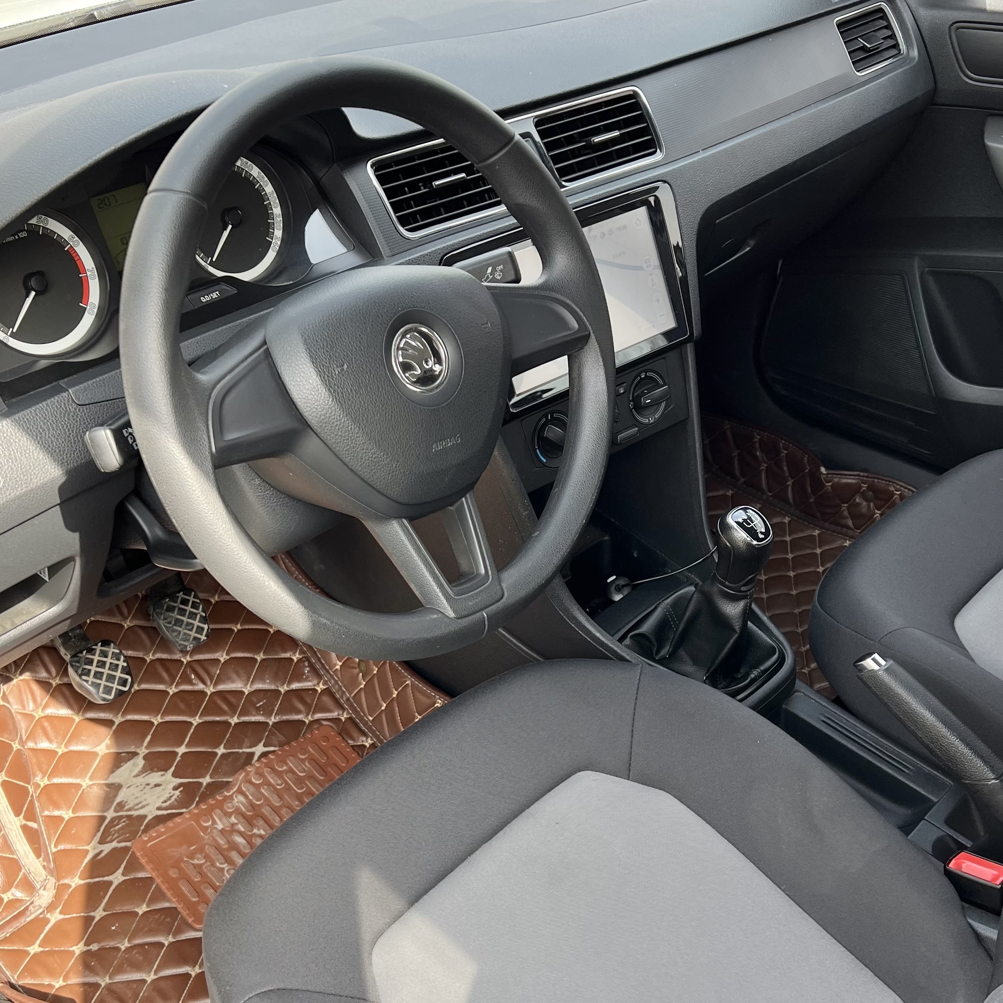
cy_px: 614
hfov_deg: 42.8
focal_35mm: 39
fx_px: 1278
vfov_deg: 42.6
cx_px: 472
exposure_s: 1/258
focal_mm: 5.7
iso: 50
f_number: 1.5
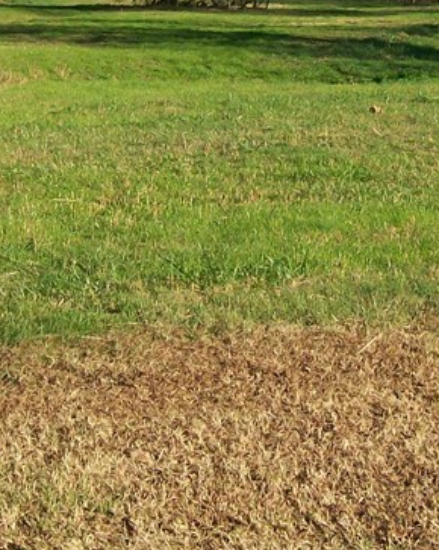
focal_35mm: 99
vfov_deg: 19.2
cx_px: 191
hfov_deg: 15.5
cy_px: 127
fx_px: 1609
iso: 80
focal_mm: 6
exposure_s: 1/461
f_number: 4.8
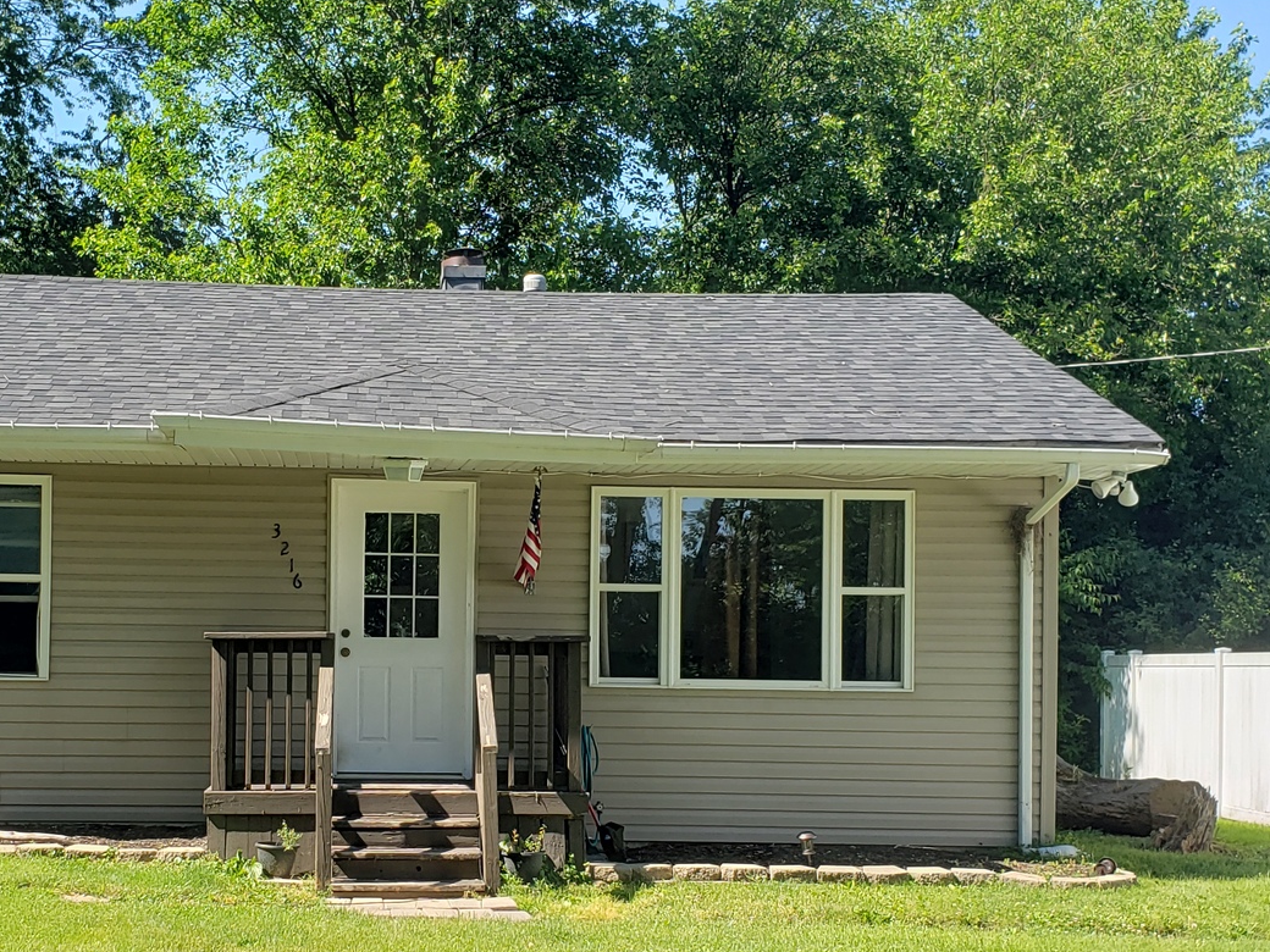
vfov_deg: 39.1
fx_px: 1321
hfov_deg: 50.4
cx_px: 418
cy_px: 648
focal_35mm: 36
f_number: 2.4
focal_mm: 4.3
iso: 50
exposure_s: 1/635
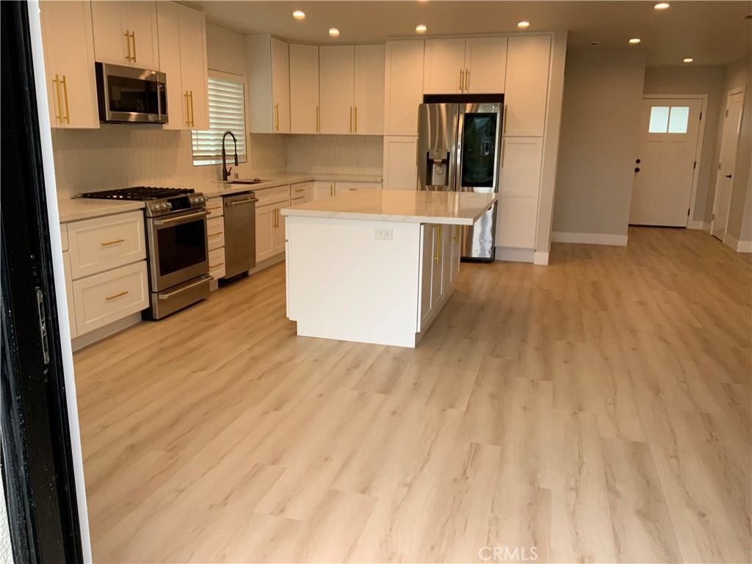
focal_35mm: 29
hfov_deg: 61.7
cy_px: 282
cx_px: 376
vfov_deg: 48.2
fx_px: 630
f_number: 1.8
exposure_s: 1/122
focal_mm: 3
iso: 50
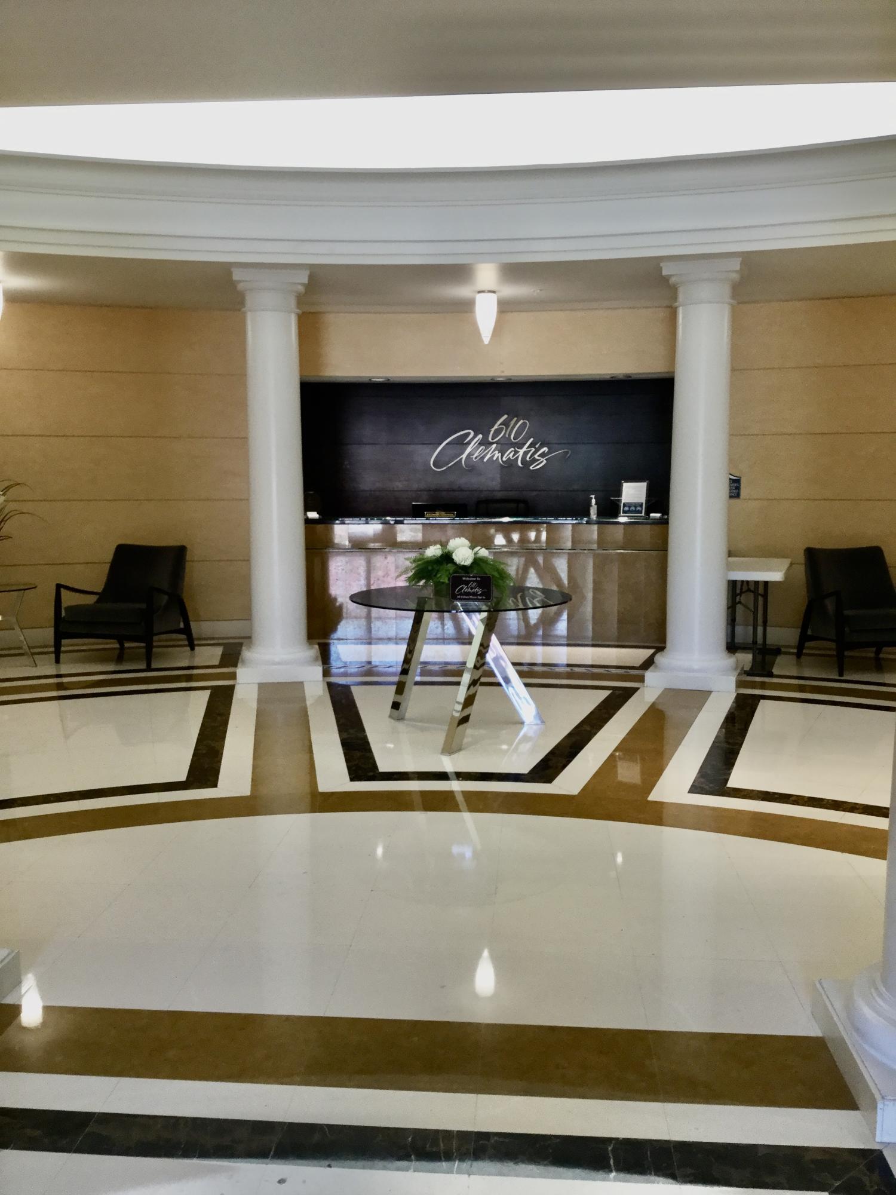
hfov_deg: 45.4
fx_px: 1070
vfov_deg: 58.4
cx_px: 448
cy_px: 598
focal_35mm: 31
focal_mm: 3.3
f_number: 2.4
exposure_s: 1/30
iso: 50
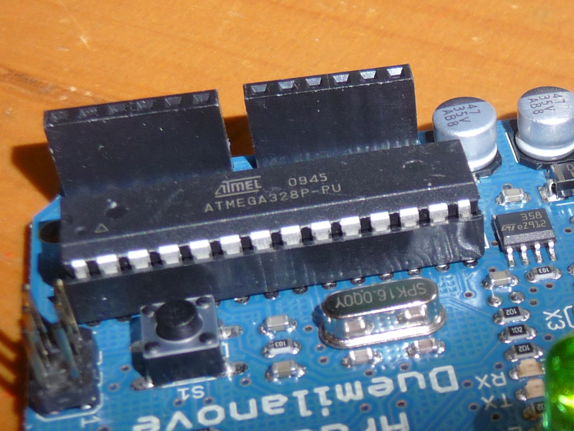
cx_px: 557
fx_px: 1244
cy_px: 468
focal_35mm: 75
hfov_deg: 24.9
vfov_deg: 18.9
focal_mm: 4.7
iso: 100
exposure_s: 1/30
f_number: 3.3
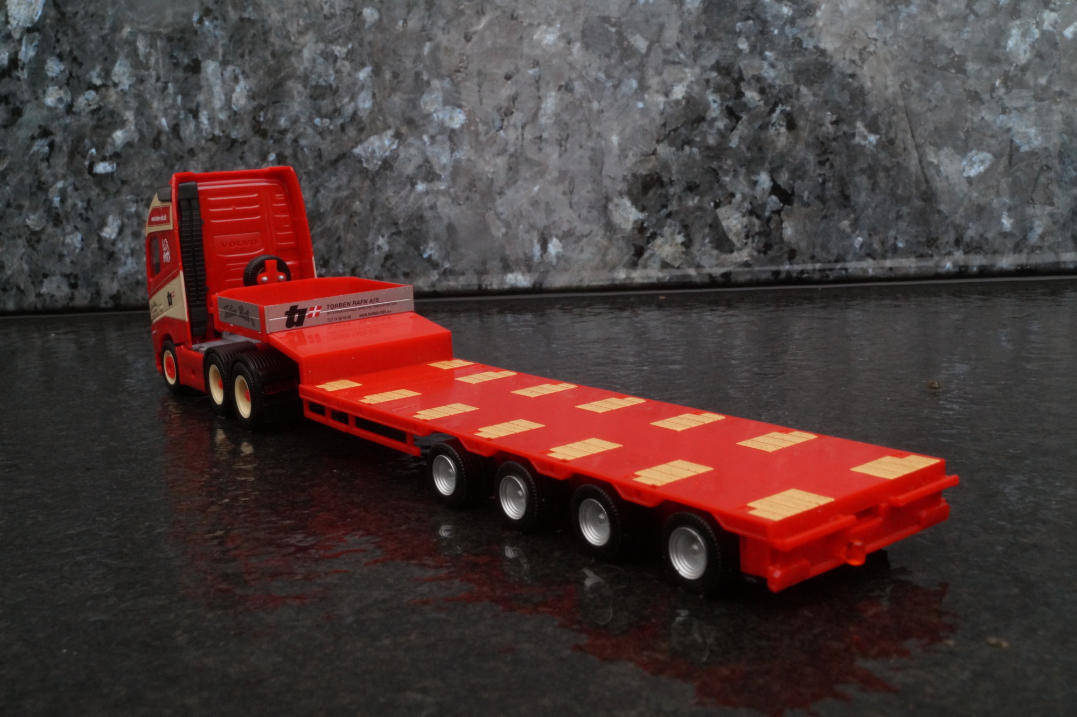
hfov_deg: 49.6
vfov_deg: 34.2
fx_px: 1166
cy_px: 358
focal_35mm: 39
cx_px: 538
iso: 1250
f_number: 25
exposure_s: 1/60
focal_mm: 26
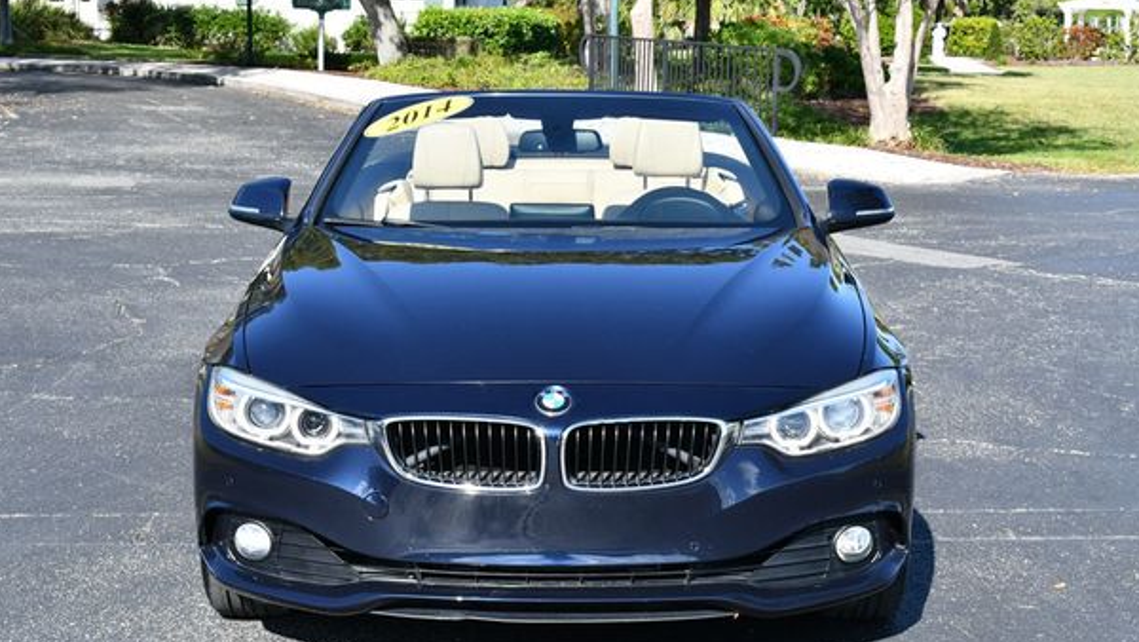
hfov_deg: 27.9
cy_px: 361
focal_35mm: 76
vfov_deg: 15.9
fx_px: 2296
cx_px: 571
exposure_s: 1/250
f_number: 8
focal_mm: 34
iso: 140
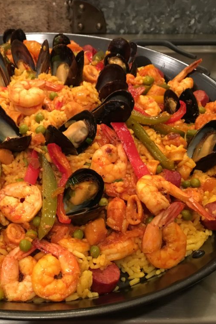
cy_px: 162
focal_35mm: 41
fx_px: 369
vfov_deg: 47.4
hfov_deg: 31.7
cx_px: 40
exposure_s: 1/17
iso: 200
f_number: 2.2
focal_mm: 4.15
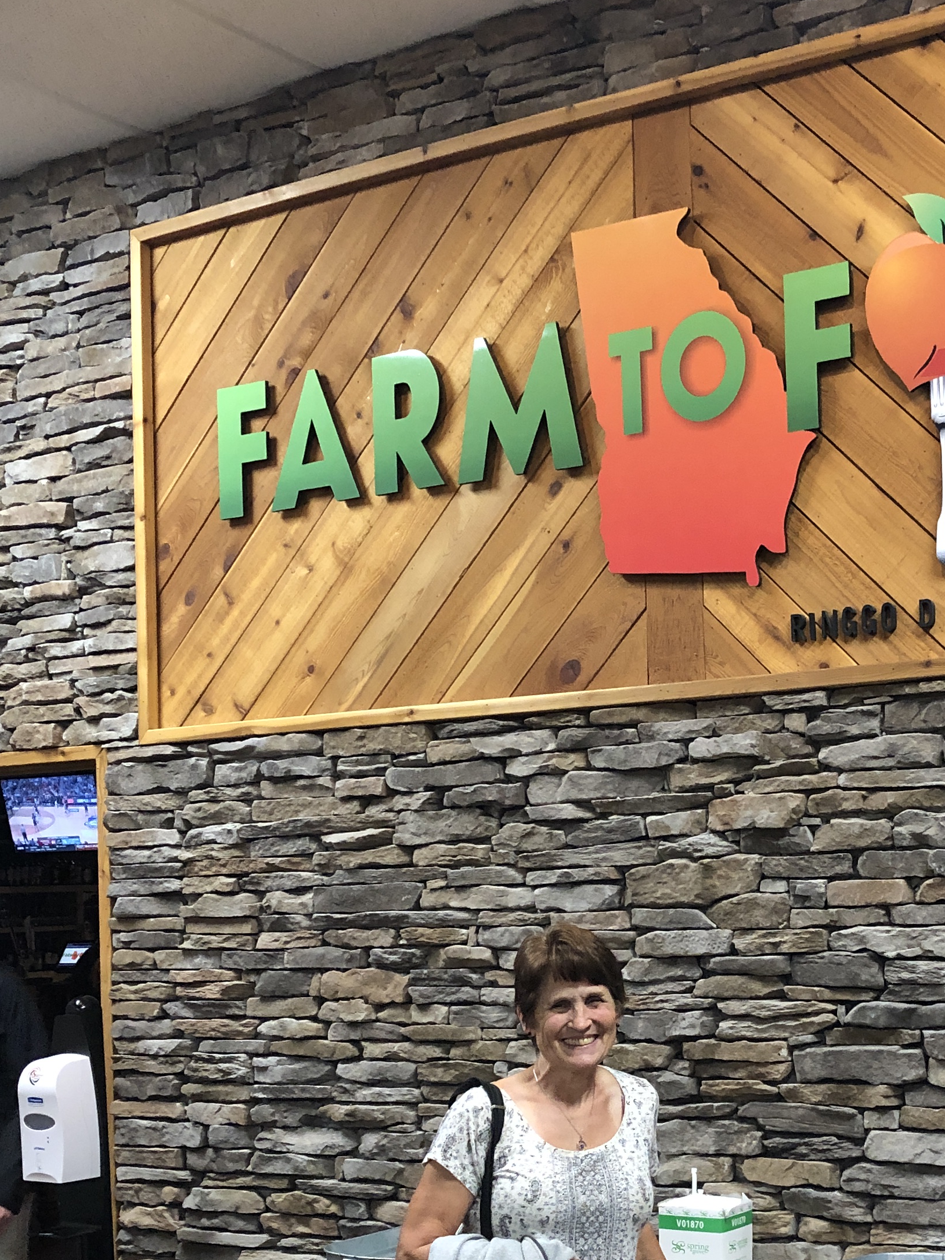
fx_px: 1893
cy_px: 886
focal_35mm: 52
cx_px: 690
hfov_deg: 27.7
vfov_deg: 36.3
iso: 80
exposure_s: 1/15
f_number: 1.8
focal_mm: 4
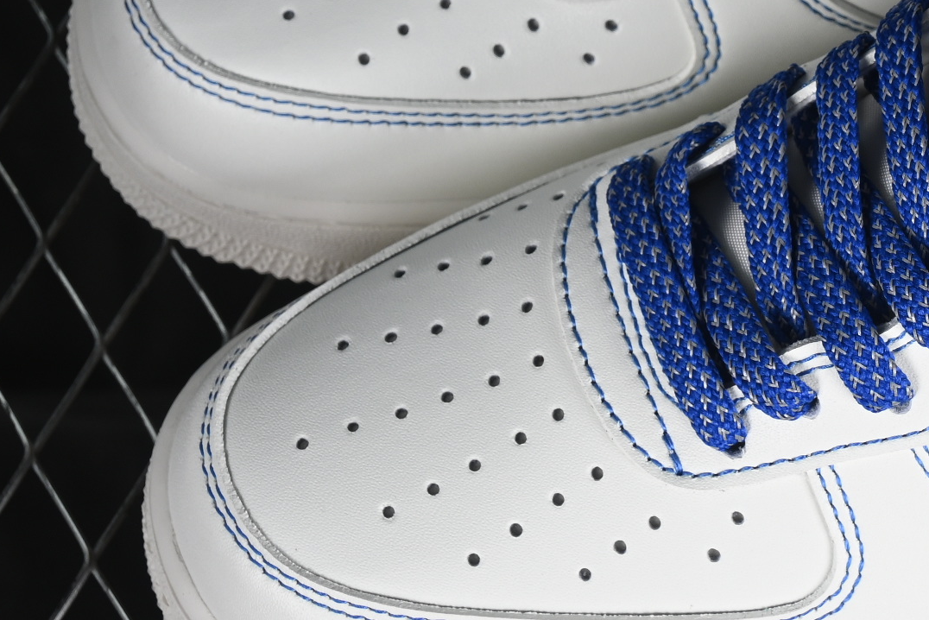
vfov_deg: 7.1
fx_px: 5007
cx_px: 969
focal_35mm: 194
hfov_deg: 10.5
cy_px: 102
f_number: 7.1
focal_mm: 50
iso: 160
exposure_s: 1/100
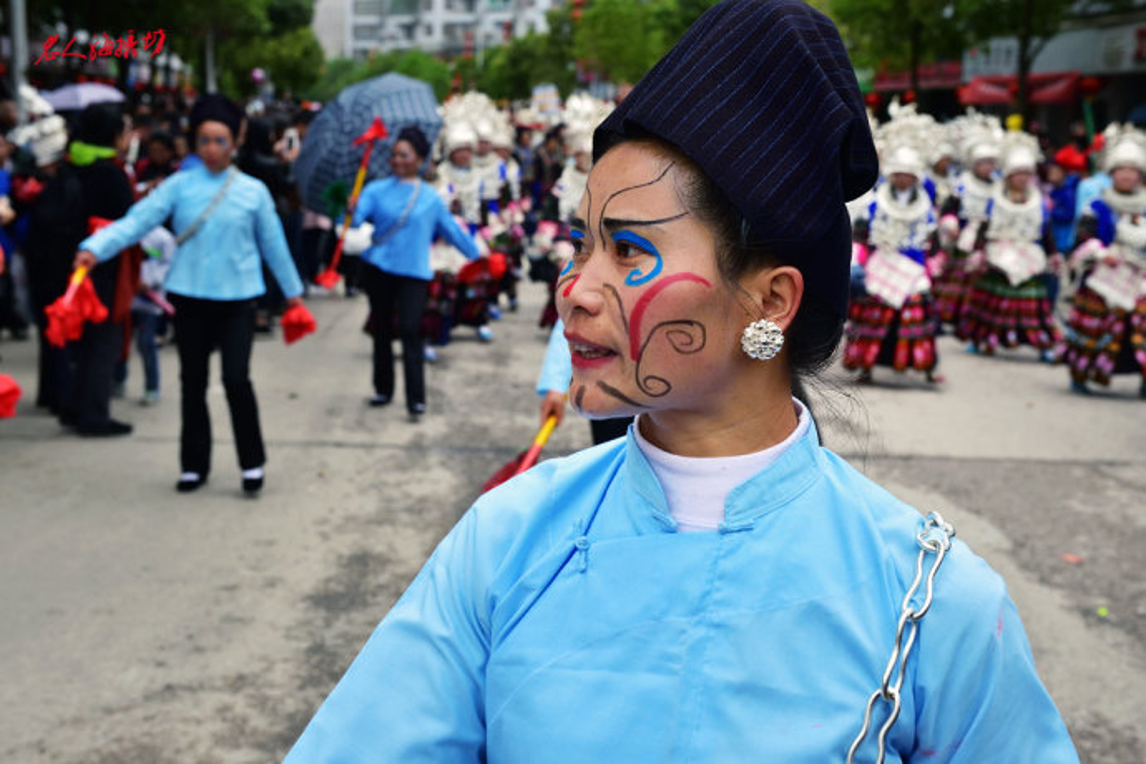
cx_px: 573
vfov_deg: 26.0
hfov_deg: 38.2
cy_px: 382
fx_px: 1655
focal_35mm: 52
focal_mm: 52
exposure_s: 1/500
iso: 1250
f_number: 8
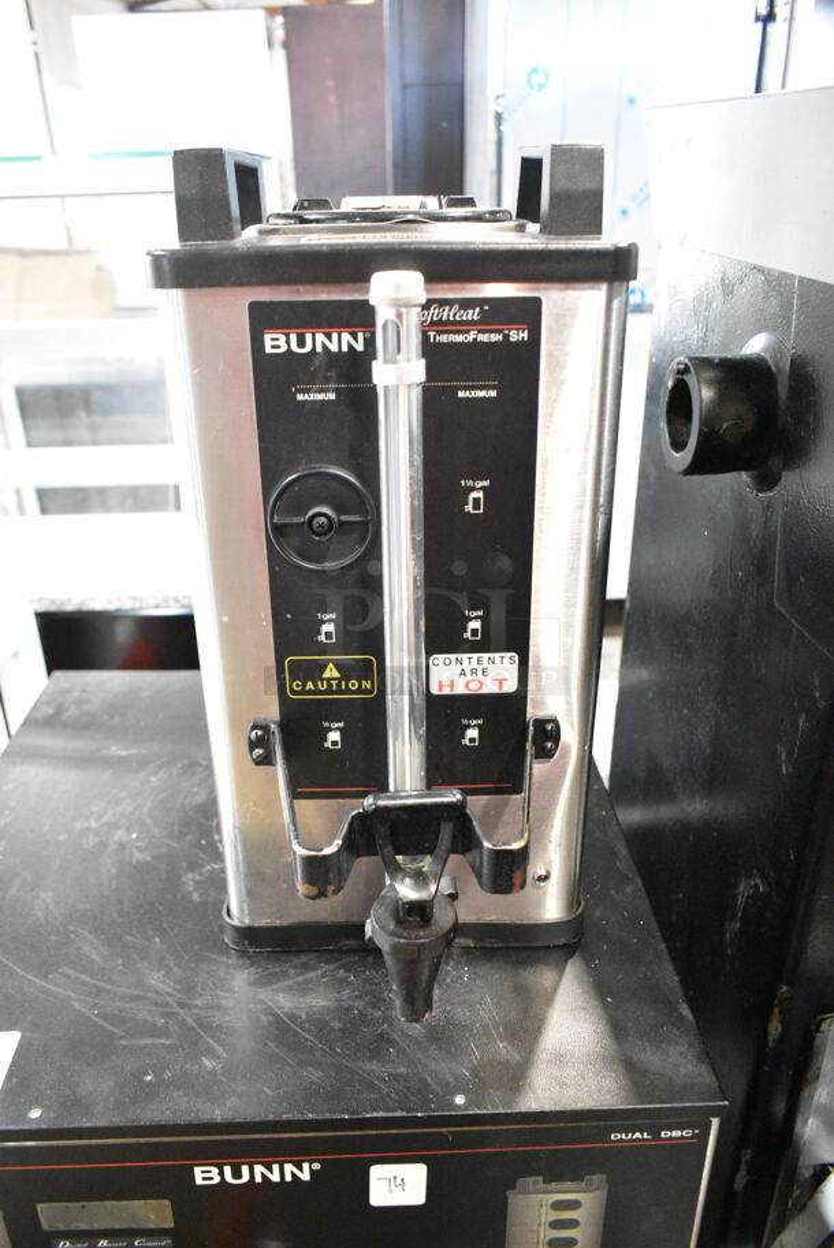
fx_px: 937
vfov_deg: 67.3
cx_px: 417
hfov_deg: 48.0
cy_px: 624
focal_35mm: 27
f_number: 4.5
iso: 6400
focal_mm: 18
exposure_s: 1/160
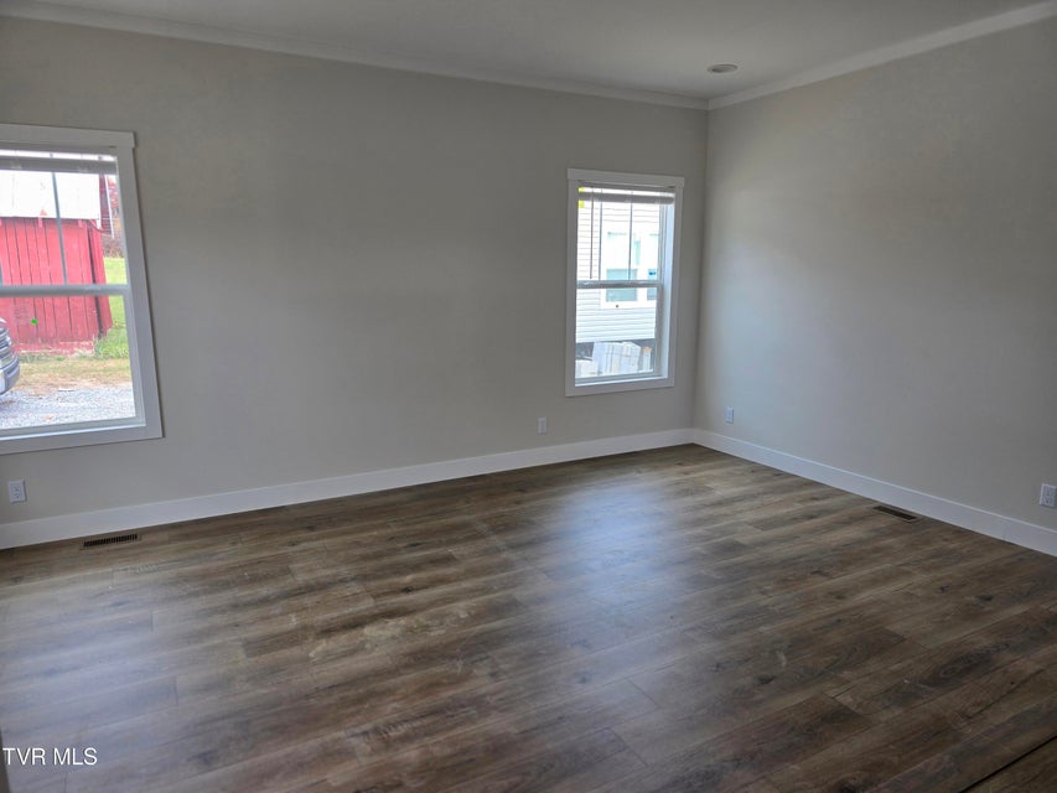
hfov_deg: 73.9
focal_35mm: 23
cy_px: 396
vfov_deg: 58.9
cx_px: 528
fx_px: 702
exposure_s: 1/120
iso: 32
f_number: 1.7
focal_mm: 6.3
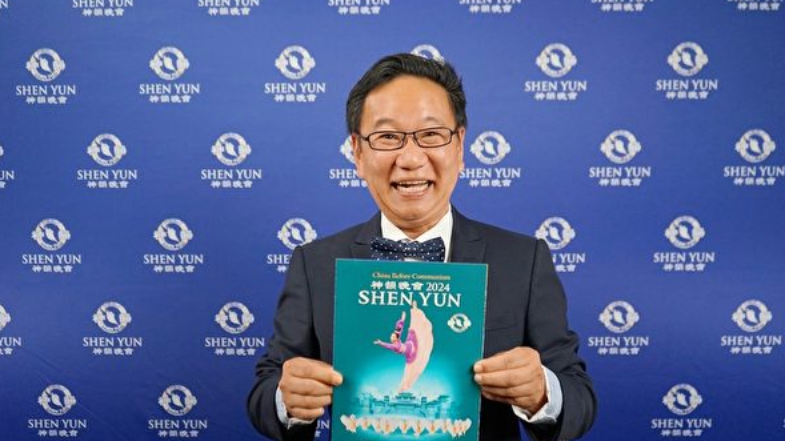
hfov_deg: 61.0
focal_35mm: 32
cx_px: 396
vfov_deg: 36.6
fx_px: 666
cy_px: 230
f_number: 4
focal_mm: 30
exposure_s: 1/160
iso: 2500
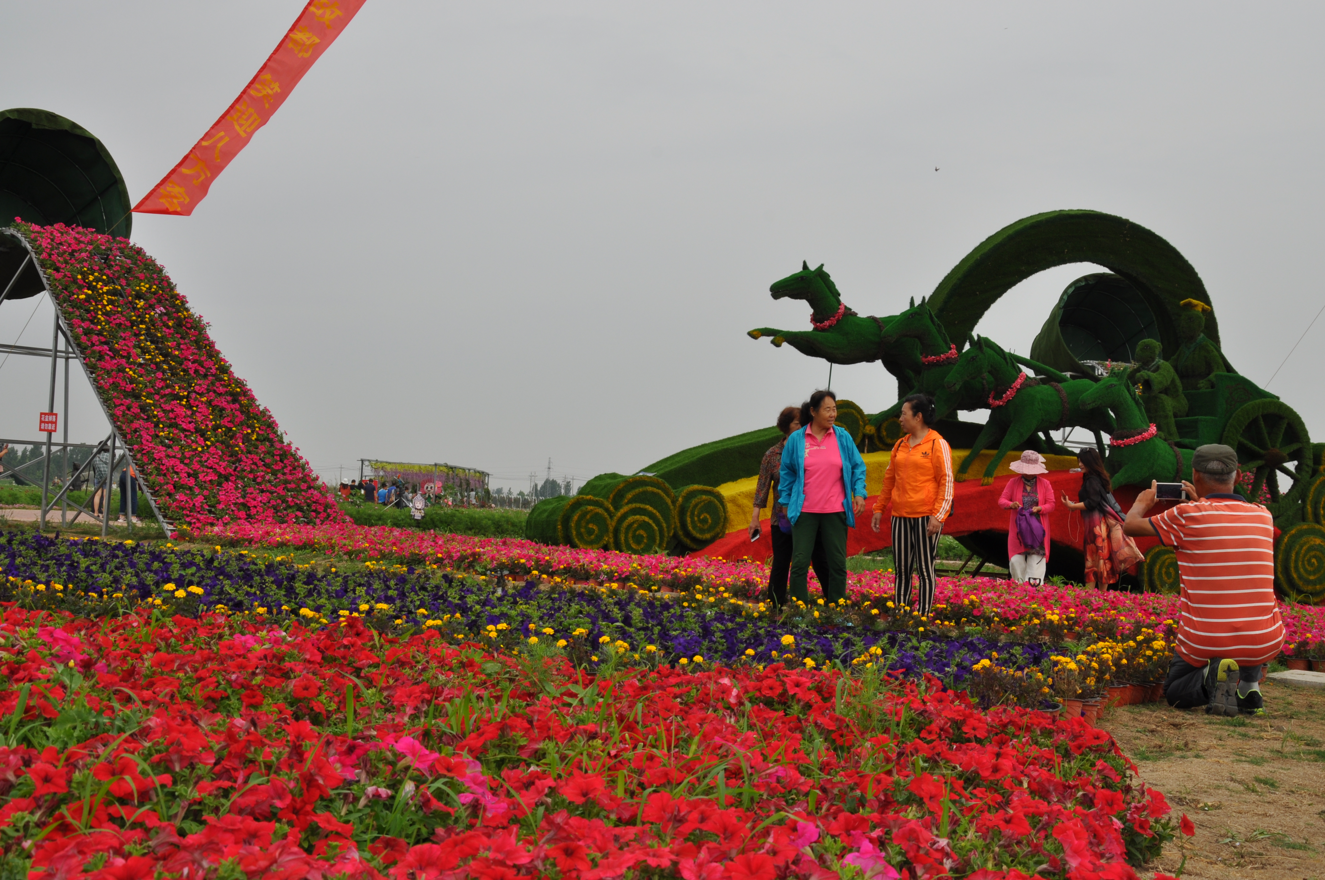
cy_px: 440
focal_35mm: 51
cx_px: 662
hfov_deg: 38.9
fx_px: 1875
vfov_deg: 26.4
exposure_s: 1/200
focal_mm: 34
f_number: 11
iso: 200
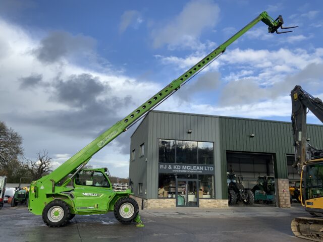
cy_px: 121
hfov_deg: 61.7
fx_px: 271
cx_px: 162
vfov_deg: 48.2
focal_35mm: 29
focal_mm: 3
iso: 16
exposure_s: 1/781
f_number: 1.8
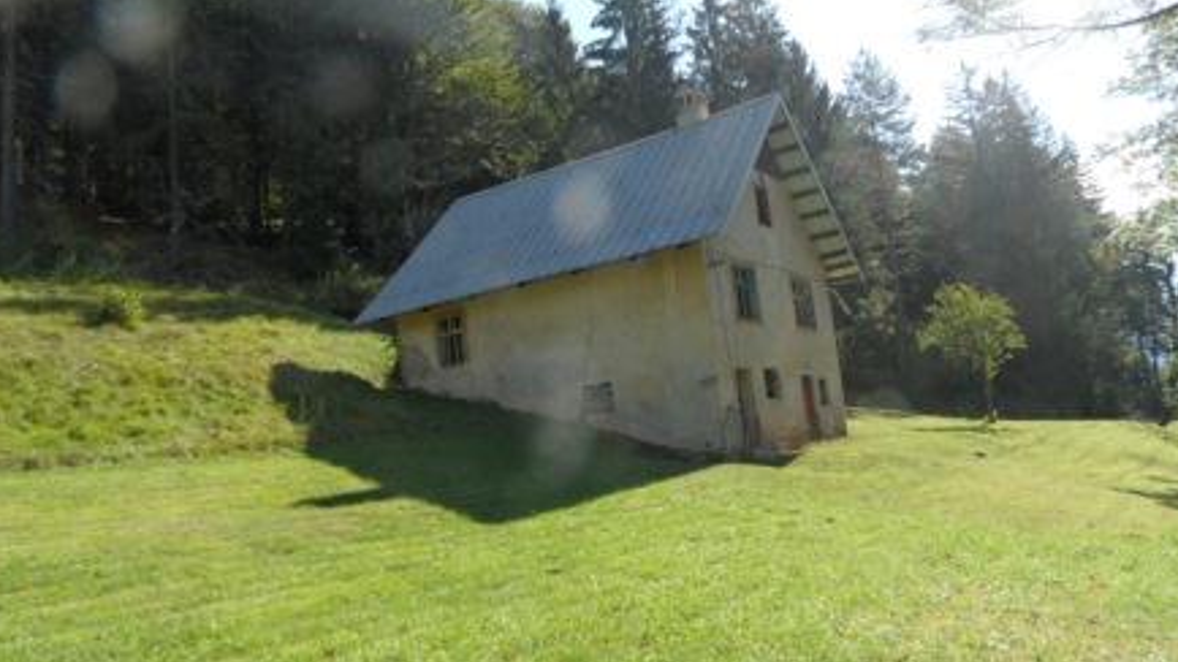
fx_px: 843
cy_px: 315
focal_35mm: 27
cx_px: 597
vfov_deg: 42.9
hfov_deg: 69.9
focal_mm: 3.9
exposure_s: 1/350
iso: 80
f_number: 4.6
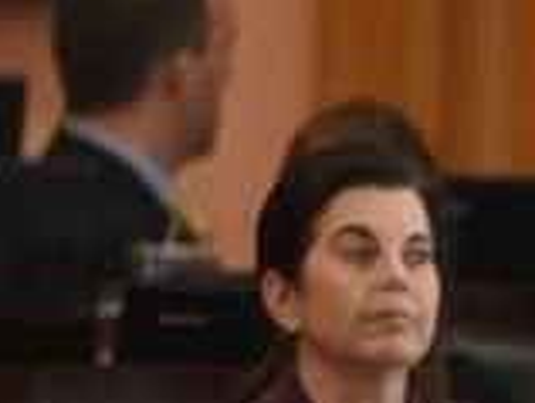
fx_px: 17120
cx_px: 907
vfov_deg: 1.3
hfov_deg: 1.8
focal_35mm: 1106
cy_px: 401
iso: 5000
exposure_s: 1/320
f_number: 5.3
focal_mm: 280
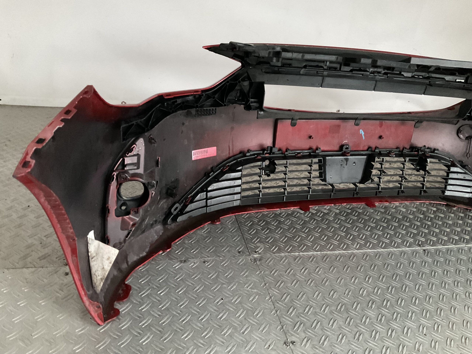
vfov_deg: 48.2
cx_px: 236
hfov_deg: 61.7
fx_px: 395
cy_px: 177
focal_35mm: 29
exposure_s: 1/25
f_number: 1.8
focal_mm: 3
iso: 500
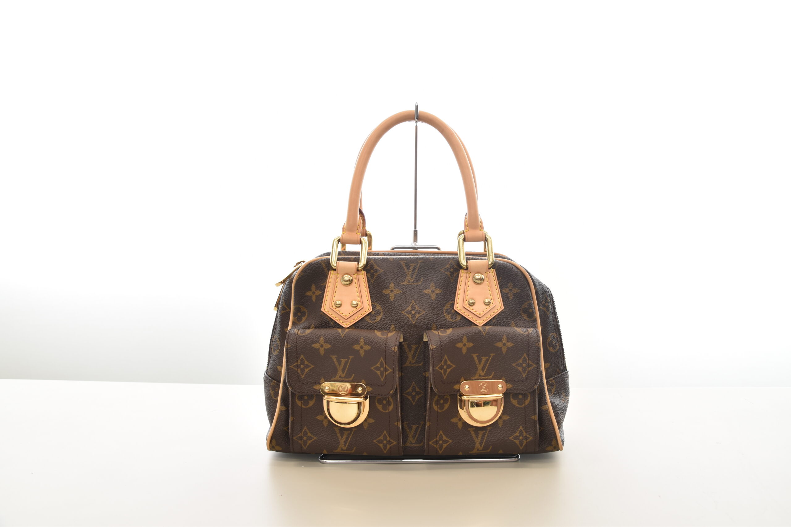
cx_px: 396
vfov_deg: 41.7
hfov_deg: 59.5
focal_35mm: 32
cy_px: 264
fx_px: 692
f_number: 8
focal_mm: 21
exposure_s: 1/8
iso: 100
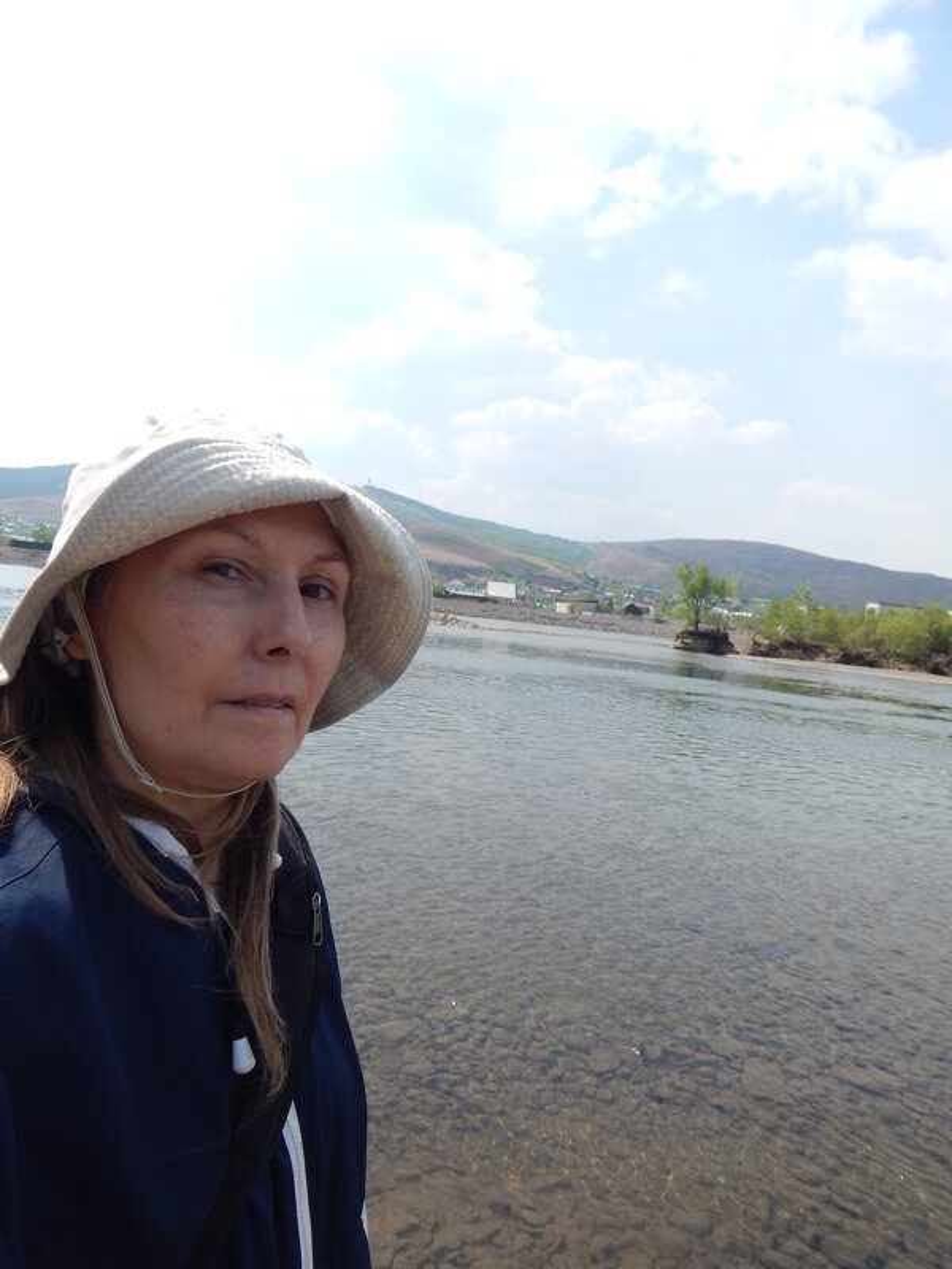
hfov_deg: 58.9
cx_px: 476
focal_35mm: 23
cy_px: 634
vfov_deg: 73.9
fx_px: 843
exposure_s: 1/1250
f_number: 3
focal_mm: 4
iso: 125
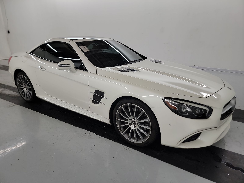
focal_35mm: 24
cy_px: 92
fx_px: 169
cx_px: 122
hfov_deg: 71.6
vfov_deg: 56.8
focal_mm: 6.7
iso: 134
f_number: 1.8
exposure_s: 1/59
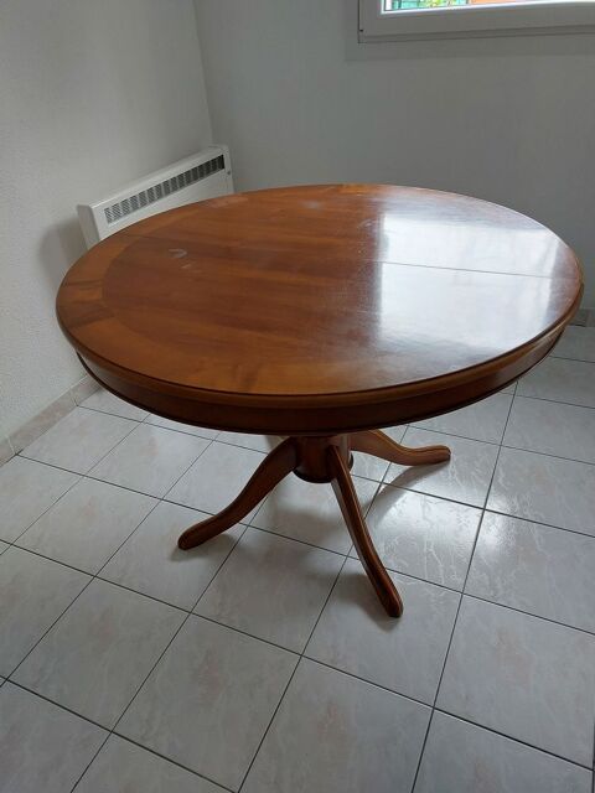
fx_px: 550
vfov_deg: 71.6
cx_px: 298
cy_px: 396
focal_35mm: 24
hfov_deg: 56.8
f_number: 1.8
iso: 160
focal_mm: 5.23
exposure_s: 1/50
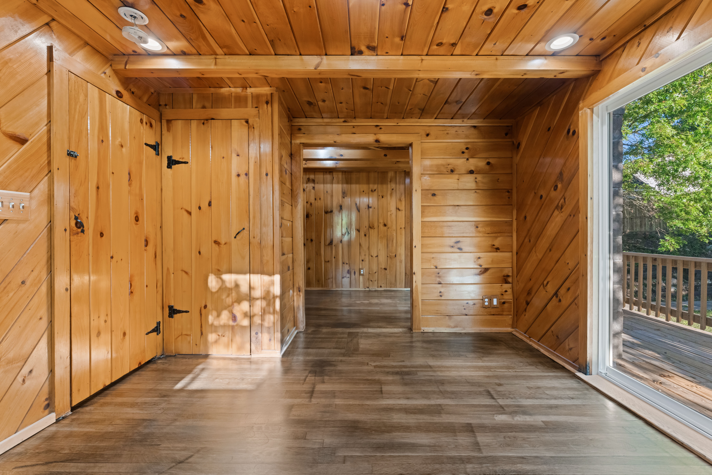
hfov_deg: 98.9
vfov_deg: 75.9
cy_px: 238
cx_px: 356
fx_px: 305
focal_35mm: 15
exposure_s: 1/8
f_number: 11
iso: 1600
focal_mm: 15.4
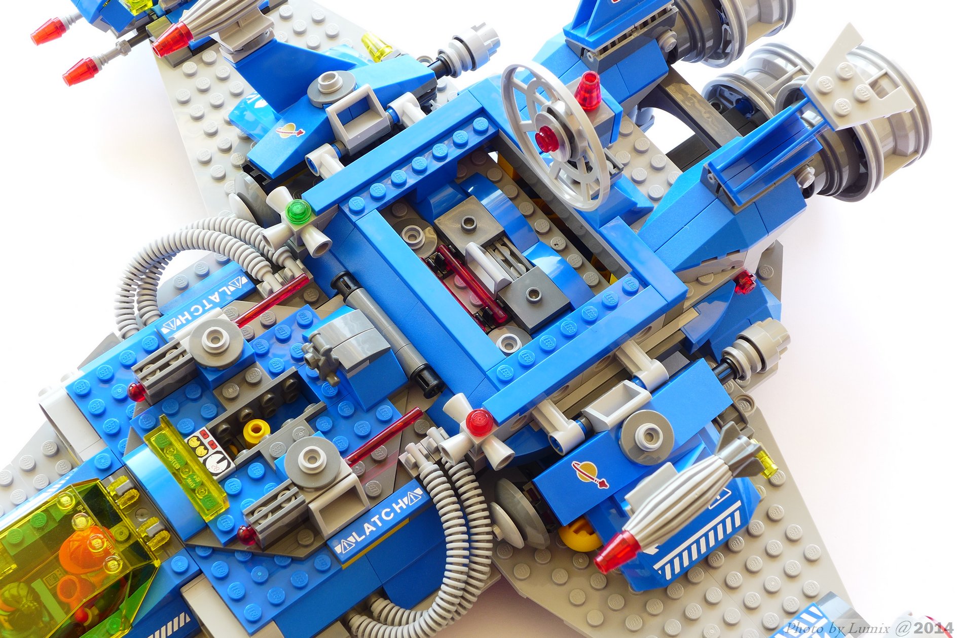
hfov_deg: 28.8
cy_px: 319
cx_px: 478
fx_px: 1861
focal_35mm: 70
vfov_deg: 19.5
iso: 80
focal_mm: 13.7
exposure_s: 1/10
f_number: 4.5
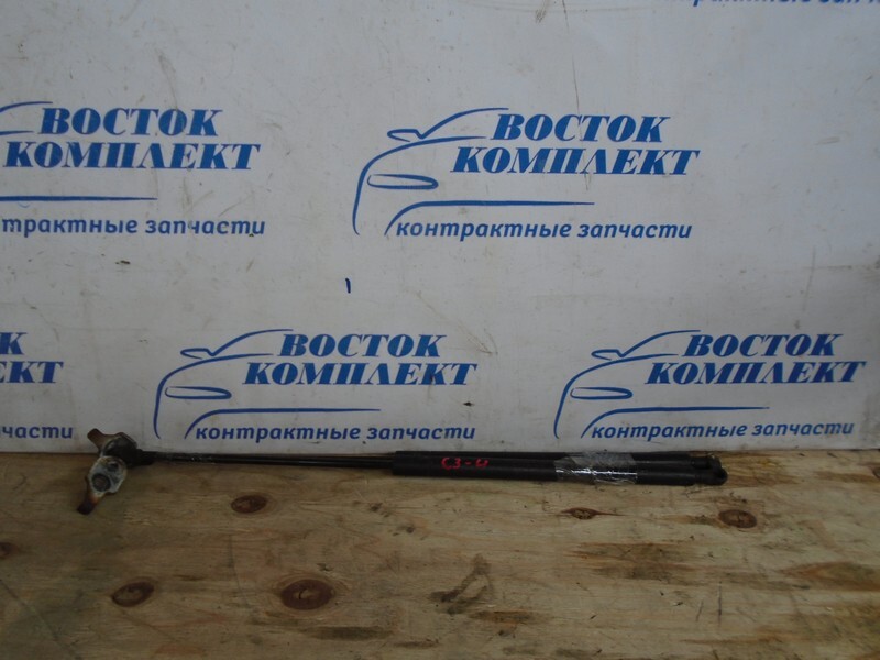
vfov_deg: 53.1
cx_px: 440
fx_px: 661
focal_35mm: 26
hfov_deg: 67.3
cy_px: 330
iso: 100
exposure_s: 1/40
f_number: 3.2
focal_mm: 4.6
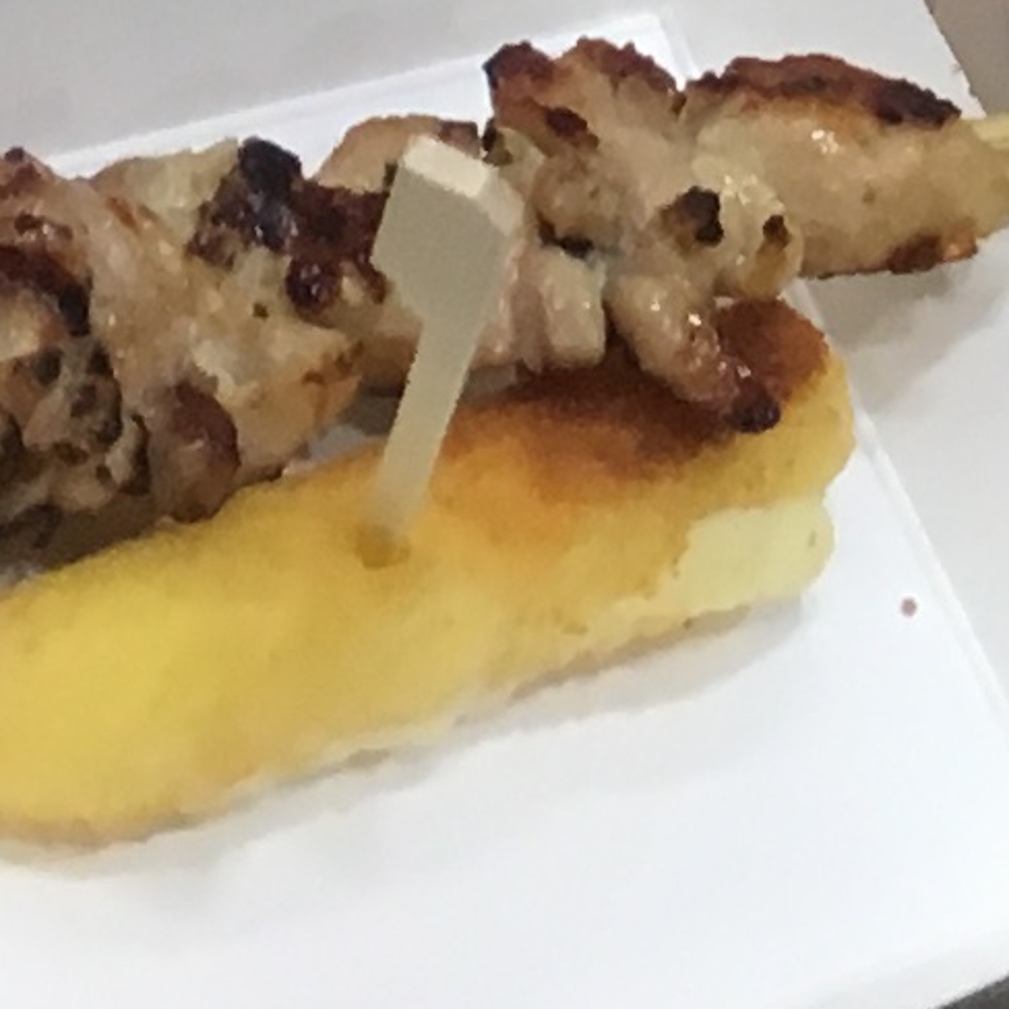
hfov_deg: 7.9
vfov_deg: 7.4
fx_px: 6991
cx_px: 1966
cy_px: -1832
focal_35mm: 212
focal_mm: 4.15
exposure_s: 1/30
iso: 25
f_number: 2.2
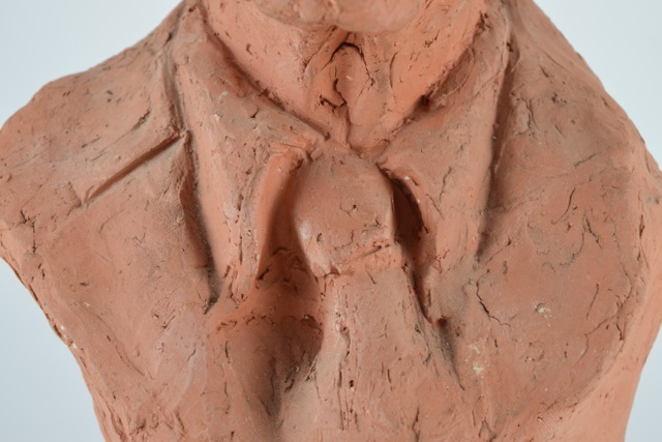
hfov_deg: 24.6
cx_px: 331
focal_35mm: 82
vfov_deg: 16.6
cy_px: 221
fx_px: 1517
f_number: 6.3
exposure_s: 1/125
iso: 800
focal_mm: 55
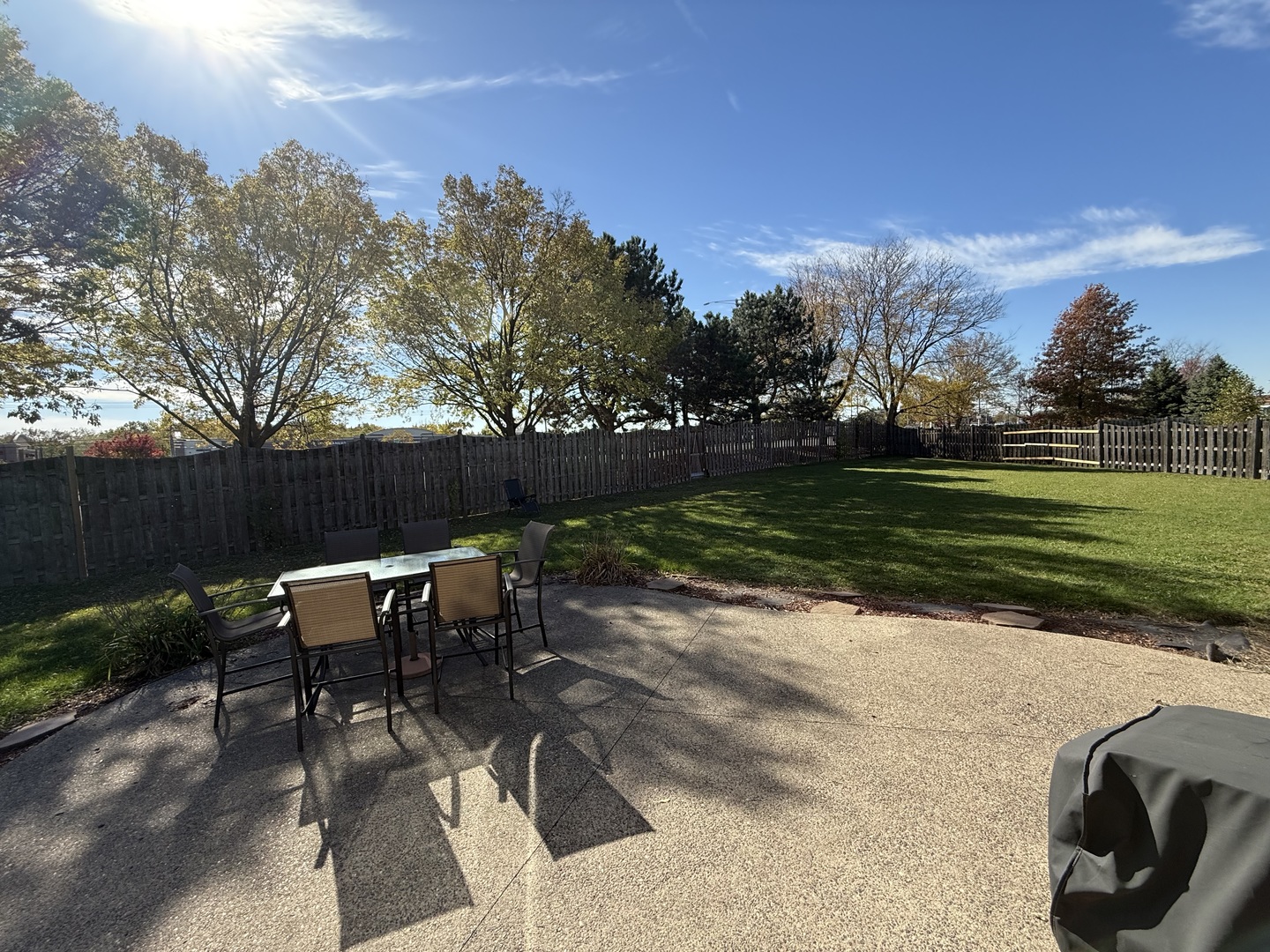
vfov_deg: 85.7
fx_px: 514
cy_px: 476
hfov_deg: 102.1
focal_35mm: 14
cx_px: 635
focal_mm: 2.22
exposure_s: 1/1189
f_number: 2.2
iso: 64
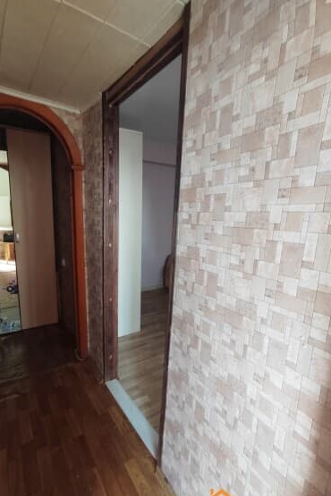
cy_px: 261
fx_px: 248
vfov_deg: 89.9
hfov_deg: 67.1
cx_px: 145
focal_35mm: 18
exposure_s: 1/25
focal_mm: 1.68
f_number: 2.2
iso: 189
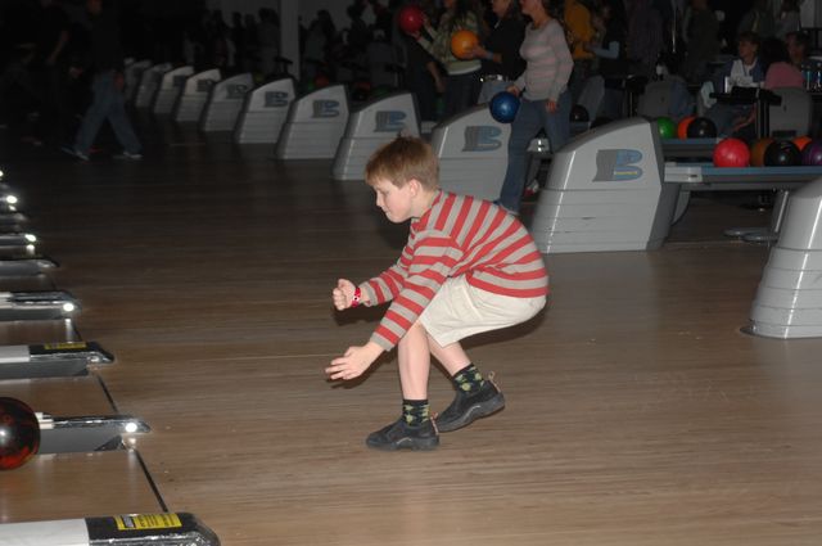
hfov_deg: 19.5
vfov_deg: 13.0
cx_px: 411
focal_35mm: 105
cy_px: 273
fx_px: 2394
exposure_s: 1/125
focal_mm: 70
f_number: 4.8
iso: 400
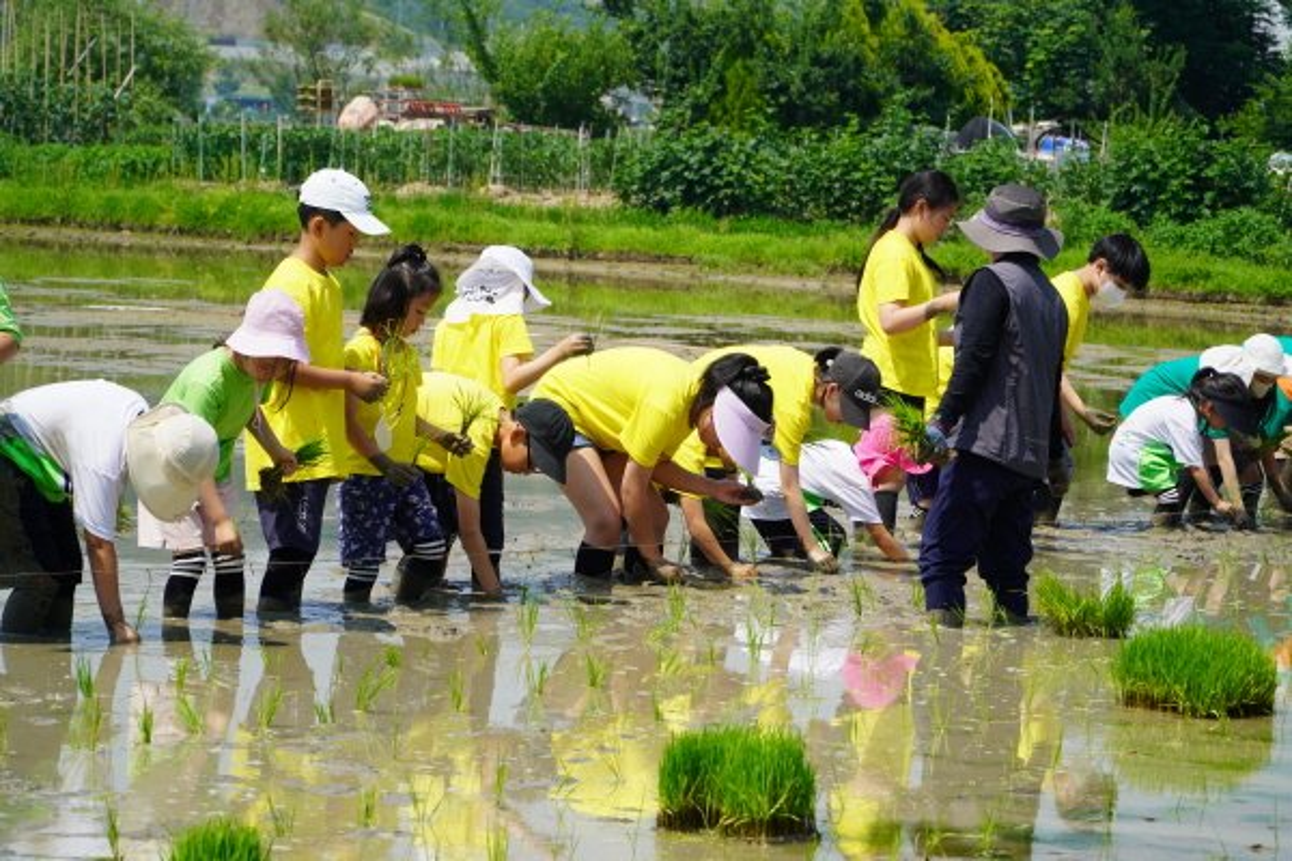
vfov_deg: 10.4
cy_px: 430
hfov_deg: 15.5
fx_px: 4737
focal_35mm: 132
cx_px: 646
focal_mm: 88
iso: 100
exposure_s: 1/320
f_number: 8
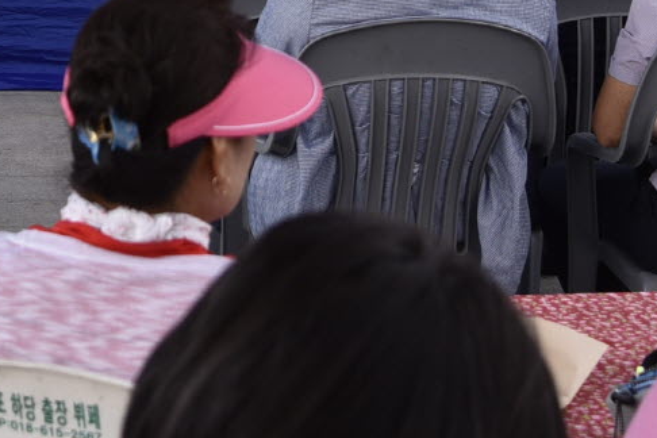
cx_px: -241
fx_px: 3139
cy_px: -483
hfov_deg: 11.6
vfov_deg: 7.6
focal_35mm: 172
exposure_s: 1/125
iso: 64
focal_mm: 38
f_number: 5
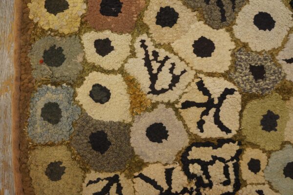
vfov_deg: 47.9
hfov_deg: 67.4
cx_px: 146
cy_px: 98
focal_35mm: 27
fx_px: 220
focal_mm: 18
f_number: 4
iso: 800
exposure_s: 1/60
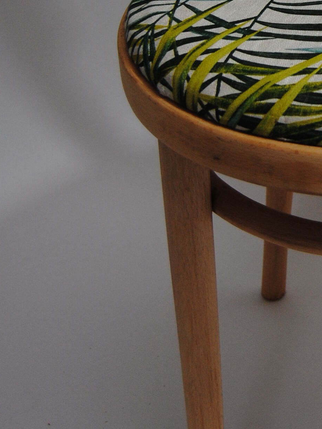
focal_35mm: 100
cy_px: 11
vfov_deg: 19.1
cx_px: 431
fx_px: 1240
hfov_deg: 14.1
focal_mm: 22
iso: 200
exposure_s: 1/40
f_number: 3.5
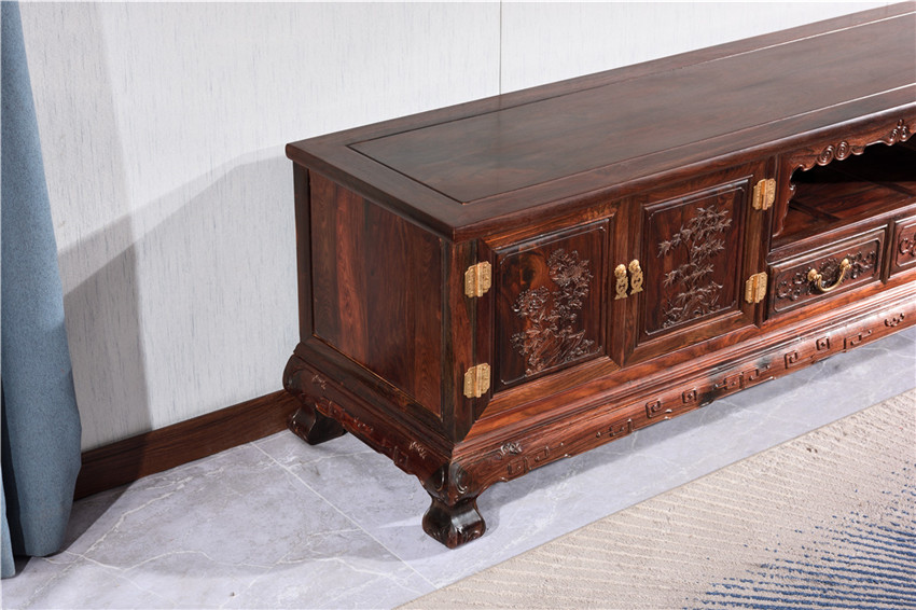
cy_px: 305
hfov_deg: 28.9
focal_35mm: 70
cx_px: 458
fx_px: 1780
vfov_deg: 19.4
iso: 100
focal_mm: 70
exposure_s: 1/160
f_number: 11
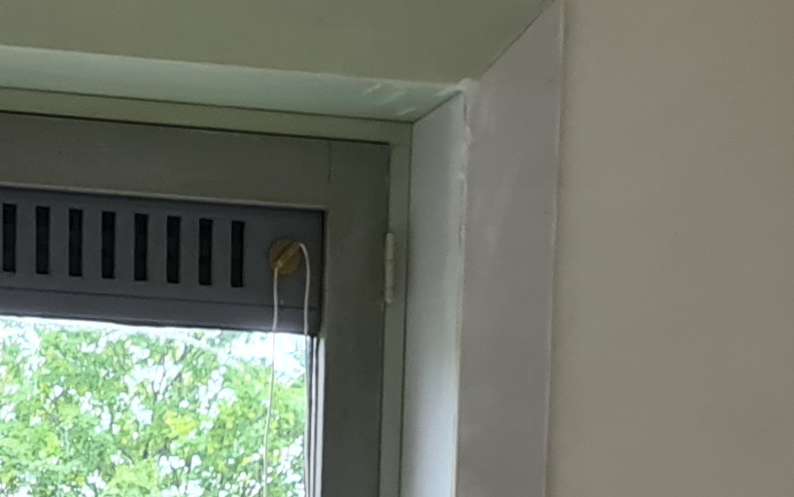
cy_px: 1394
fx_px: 2944
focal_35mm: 136
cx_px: -156
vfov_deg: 8.4
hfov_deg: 14.9
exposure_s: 1/50
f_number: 1.8
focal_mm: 5.4
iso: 64
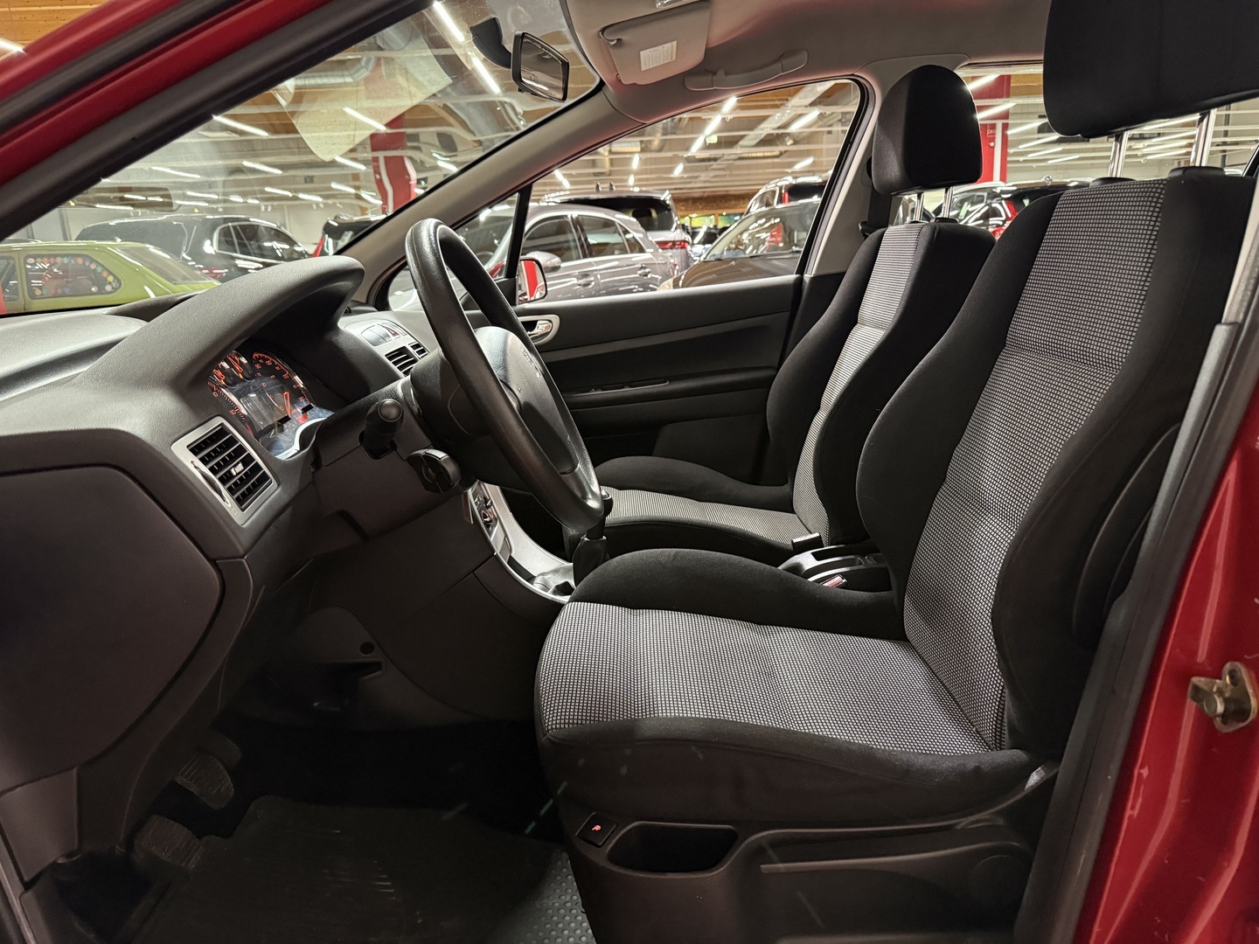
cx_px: 630
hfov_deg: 71.6
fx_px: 873
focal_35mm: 24
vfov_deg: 56.8
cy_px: 472
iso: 640
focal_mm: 6.76
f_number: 1.78
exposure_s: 1/60
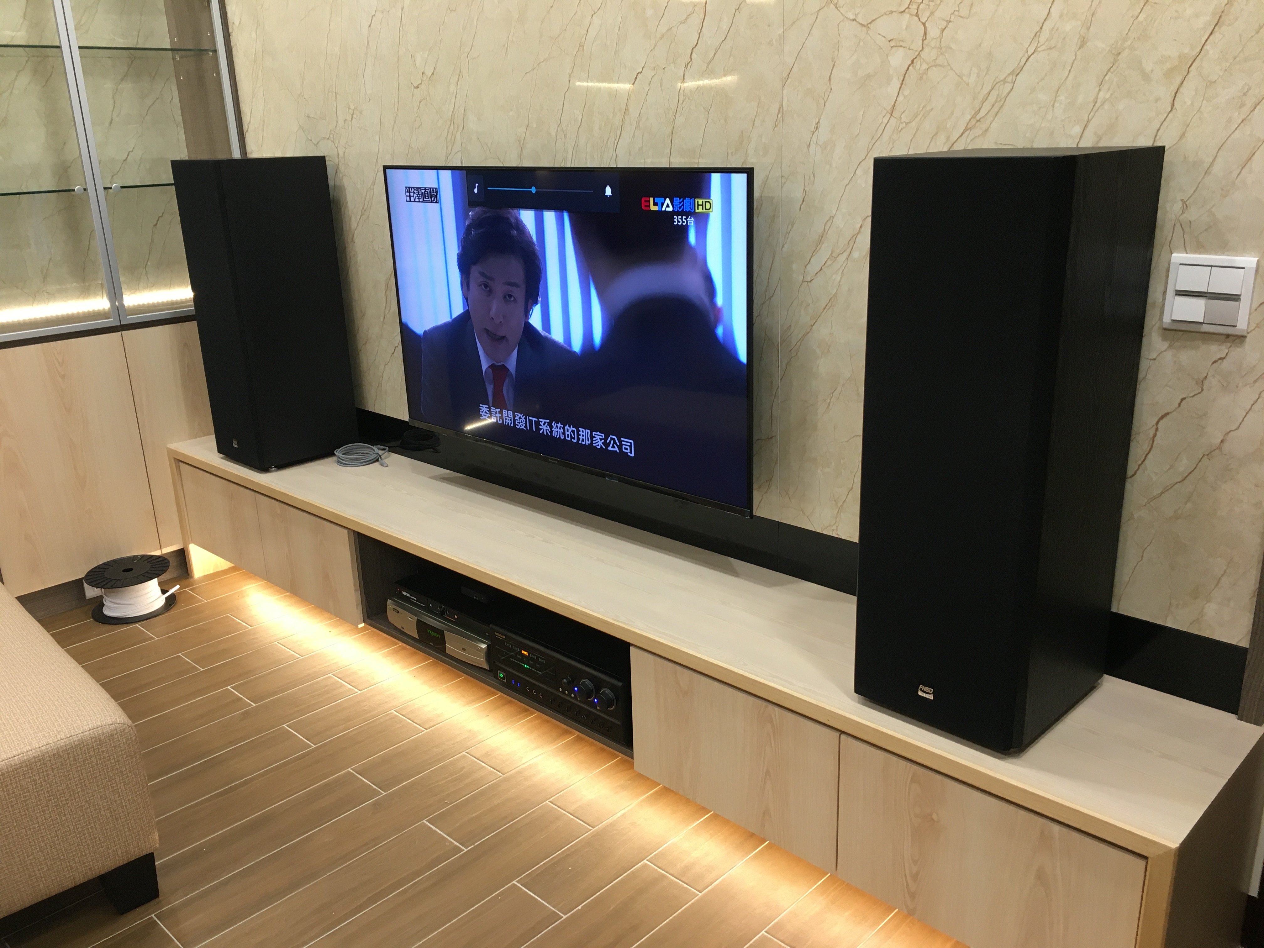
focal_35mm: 29
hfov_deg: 61.7
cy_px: 474
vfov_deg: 48.2
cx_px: 632
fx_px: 1059
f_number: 2.2
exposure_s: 1/30
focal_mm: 4.15
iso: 64
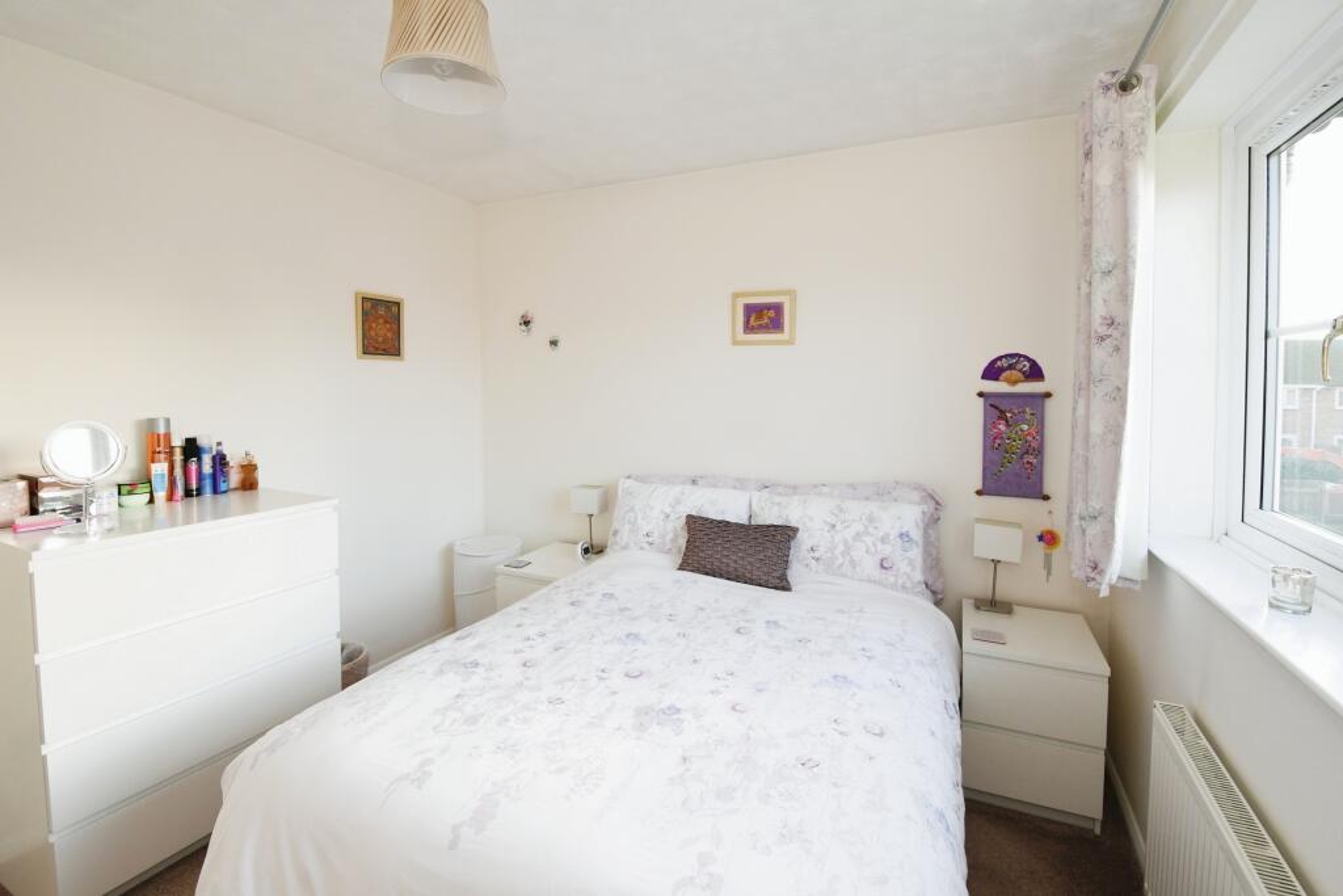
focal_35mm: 15
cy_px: 448
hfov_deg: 100.4
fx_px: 560
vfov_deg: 77.3
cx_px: 672
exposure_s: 1/80
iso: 800
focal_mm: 10
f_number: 7.1
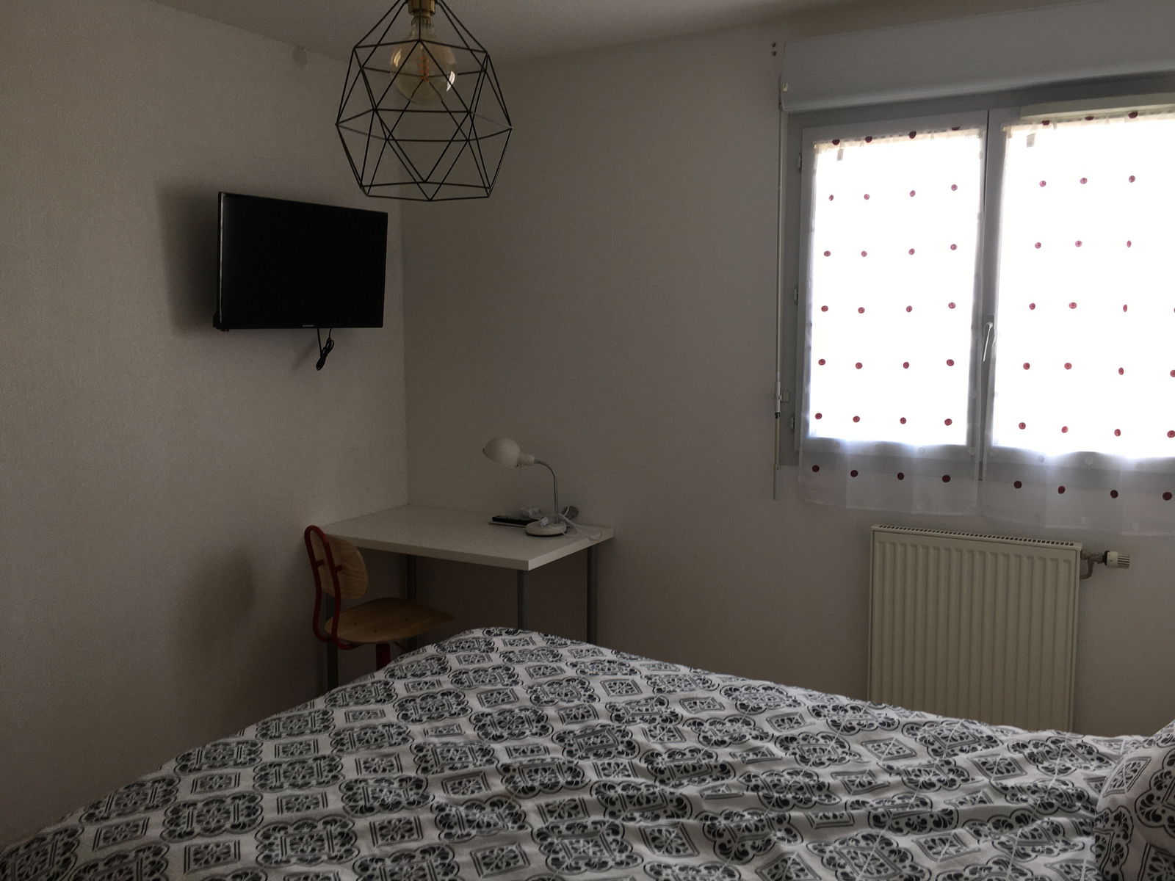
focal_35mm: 29
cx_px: 588
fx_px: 984
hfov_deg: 61.7
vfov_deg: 48.2
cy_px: 440
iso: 25
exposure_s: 1/50
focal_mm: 4.15
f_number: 2.2
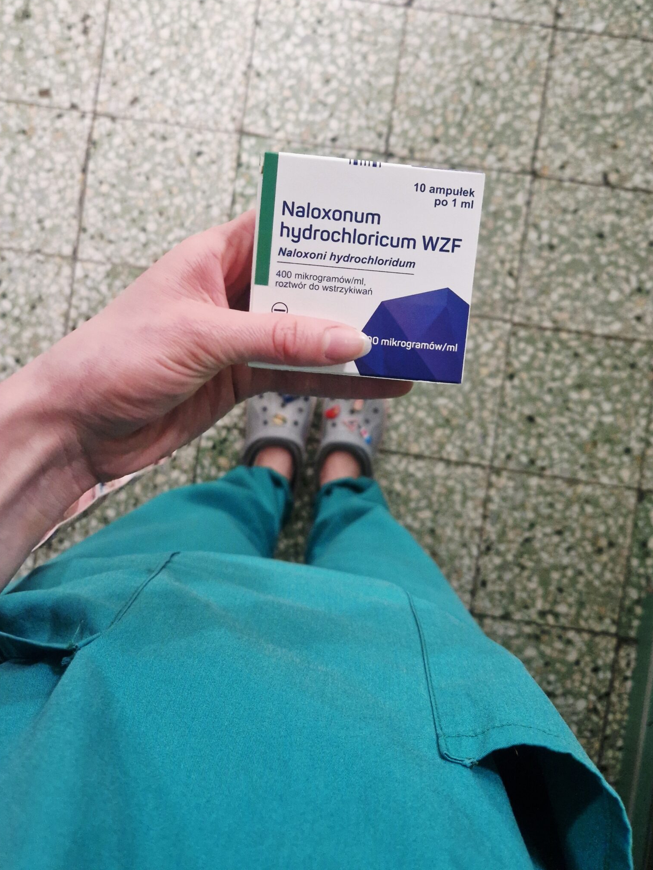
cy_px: 324
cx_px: 344
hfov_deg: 48.2
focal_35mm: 29
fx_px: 729
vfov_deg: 60.8
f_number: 1.8
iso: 640
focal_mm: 5.4
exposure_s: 1/50
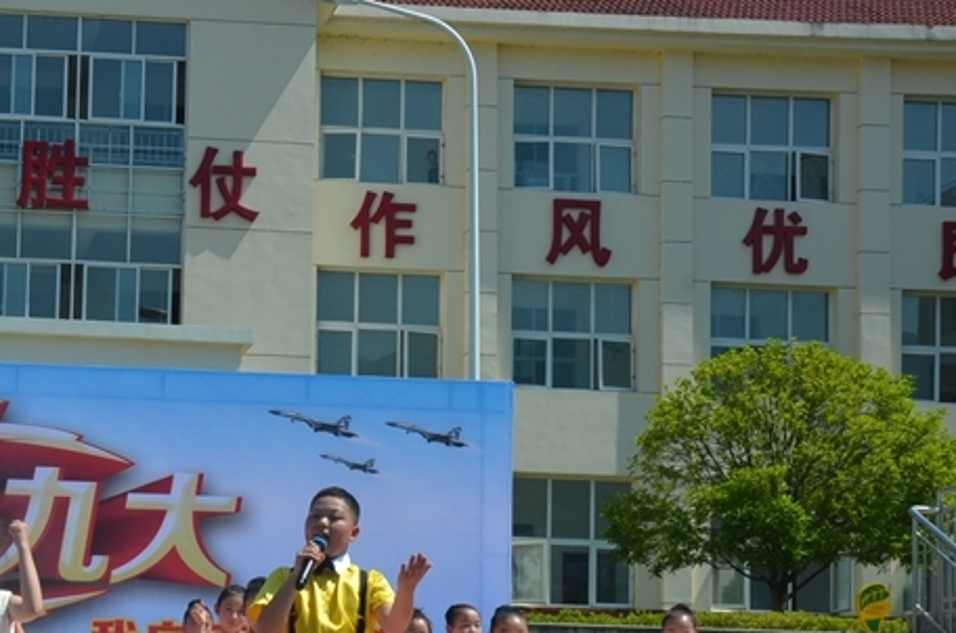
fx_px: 1961
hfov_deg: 26.4
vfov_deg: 18.0
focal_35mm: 74
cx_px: 75
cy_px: 581
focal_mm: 25
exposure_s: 1/500
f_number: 11
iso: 400
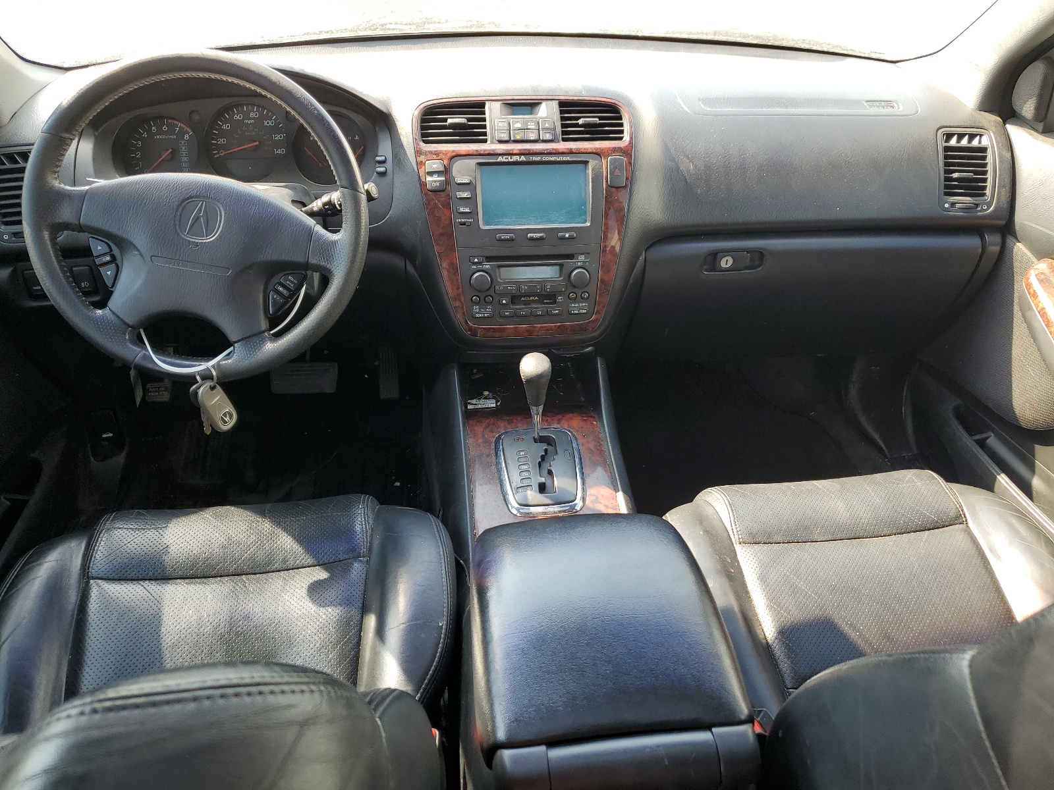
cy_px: 395
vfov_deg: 53.1
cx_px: 527
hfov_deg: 67.3
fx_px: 792
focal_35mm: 26
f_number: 1.5
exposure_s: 1/185
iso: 50
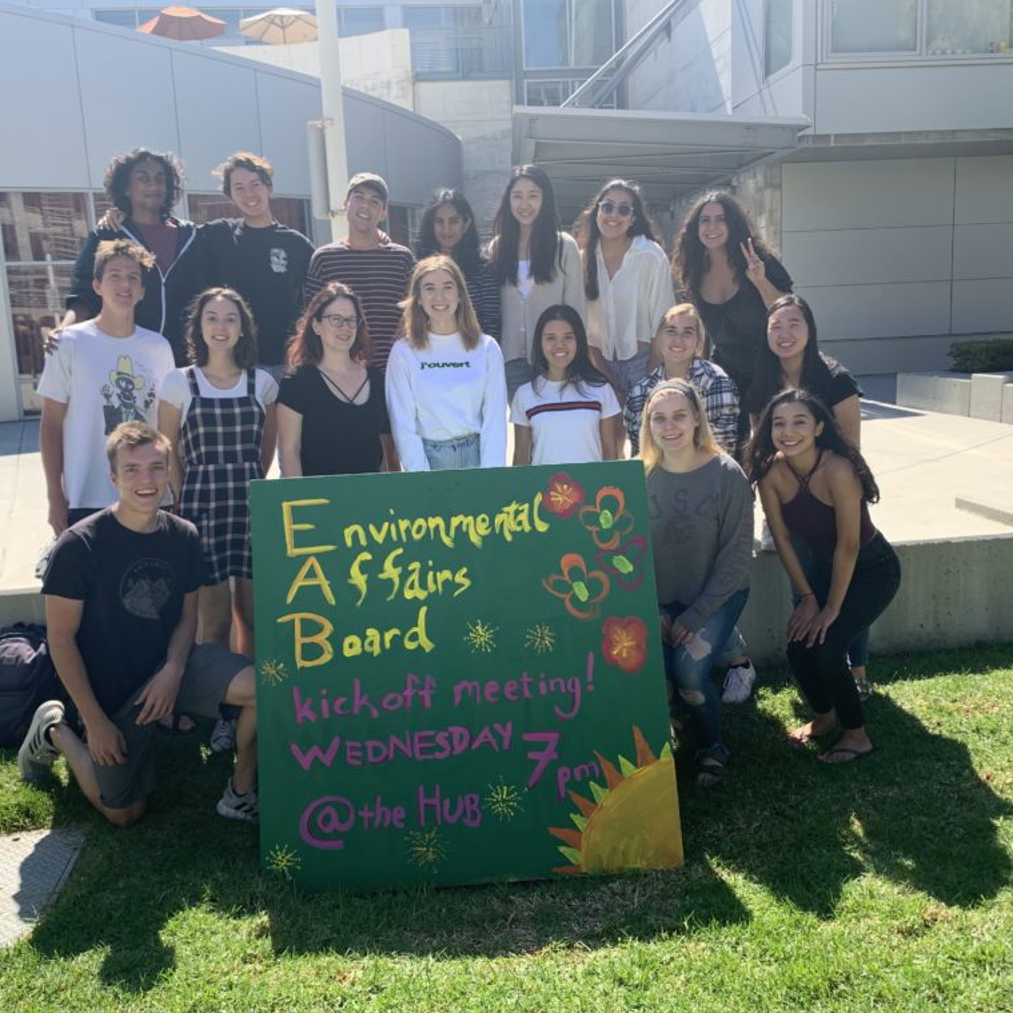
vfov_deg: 52.5
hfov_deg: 52.5
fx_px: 1026
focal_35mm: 31
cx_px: 487
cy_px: 507
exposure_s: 1/856
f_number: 1.8
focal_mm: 4.25
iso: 25
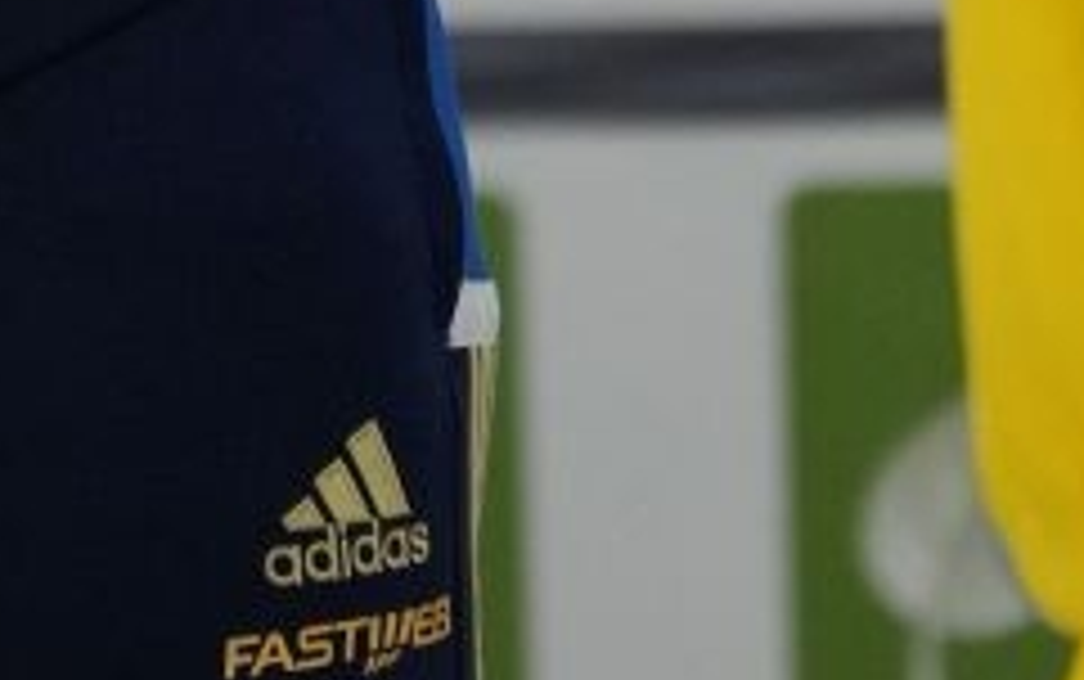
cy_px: -1117
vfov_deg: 0.9
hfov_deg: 1.4
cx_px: -648
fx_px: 44995
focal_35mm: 1522
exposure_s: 1/500
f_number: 2.8
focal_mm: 200
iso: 1600
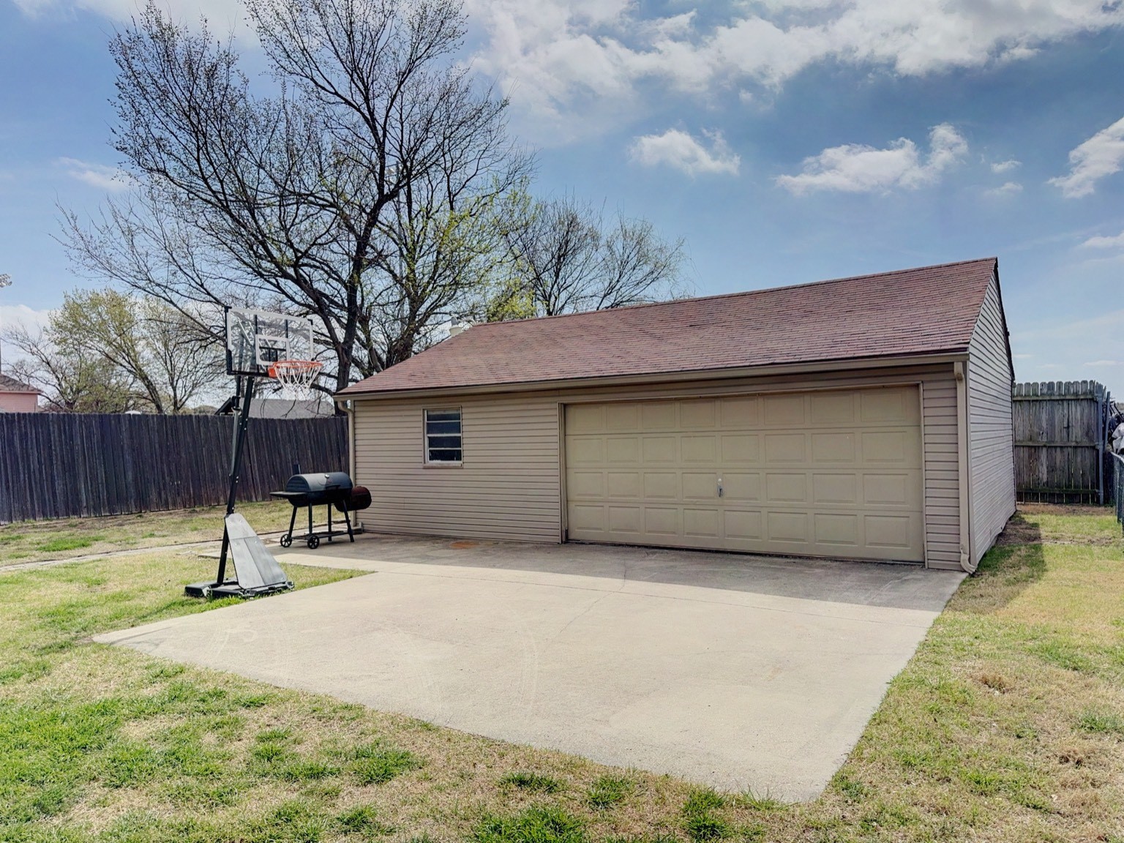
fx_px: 779
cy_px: 422
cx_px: 562
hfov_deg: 71.6
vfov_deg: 56.8
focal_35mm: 24
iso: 80
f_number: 1.78
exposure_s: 1/9009
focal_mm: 6.76
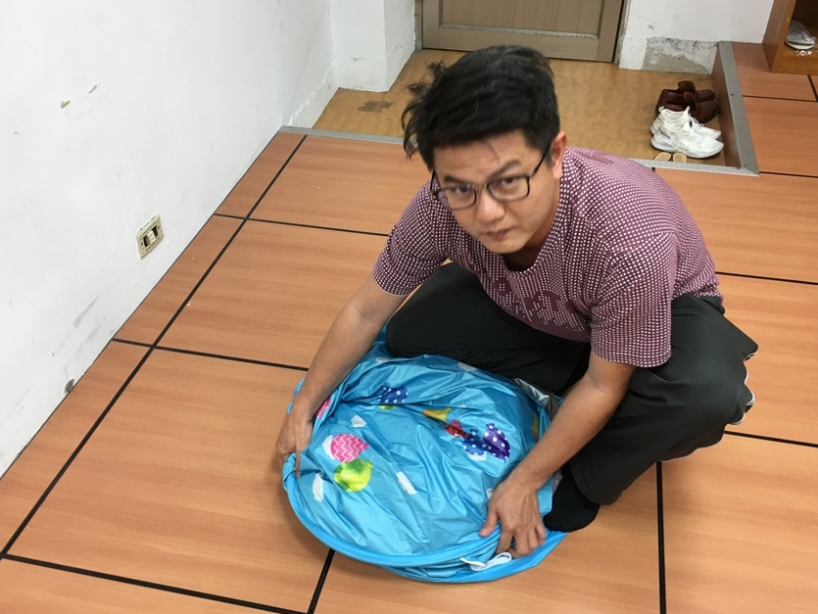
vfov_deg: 42.9
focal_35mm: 33
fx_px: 780
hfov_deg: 55.3
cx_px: 412
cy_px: 336
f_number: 2.2
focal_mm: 4.15
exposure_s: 1/15
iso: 25
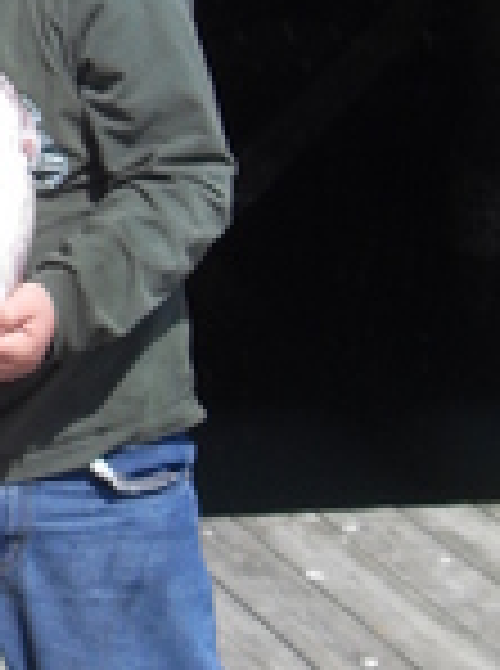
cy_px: 313
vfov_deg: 16.2
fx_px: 2360
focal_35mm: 122
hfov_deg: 11.4
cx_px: -329
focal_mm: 6.3
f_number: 7
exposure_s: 1/180
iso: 80
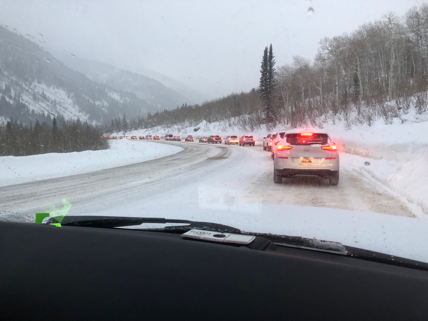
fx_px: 346
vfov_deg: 49.7
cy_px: 160
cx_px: 214
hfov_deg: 63.4
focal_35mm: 28
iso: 40
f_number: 1.8
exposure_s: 1/26
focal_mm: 3.99
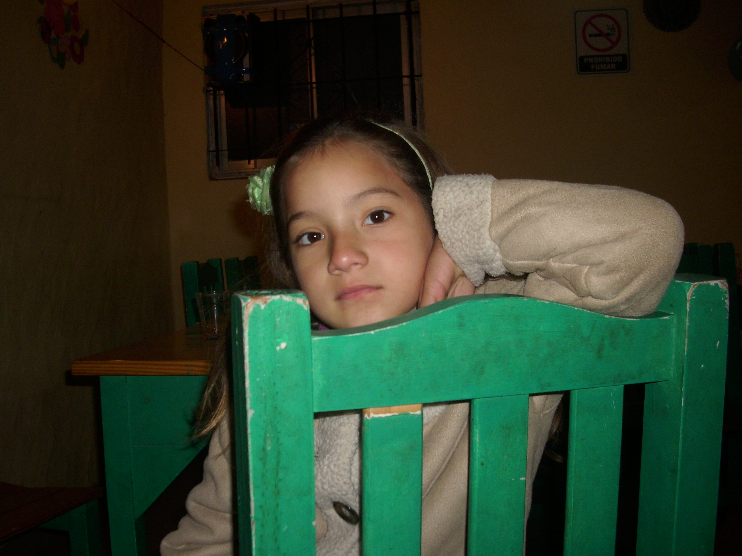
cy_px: 279
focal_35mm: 34
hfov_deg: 53.9
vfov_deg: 41.8
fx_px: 729
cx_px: 353
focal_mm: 6.2
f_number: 2.8
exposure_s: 1/30
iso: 50
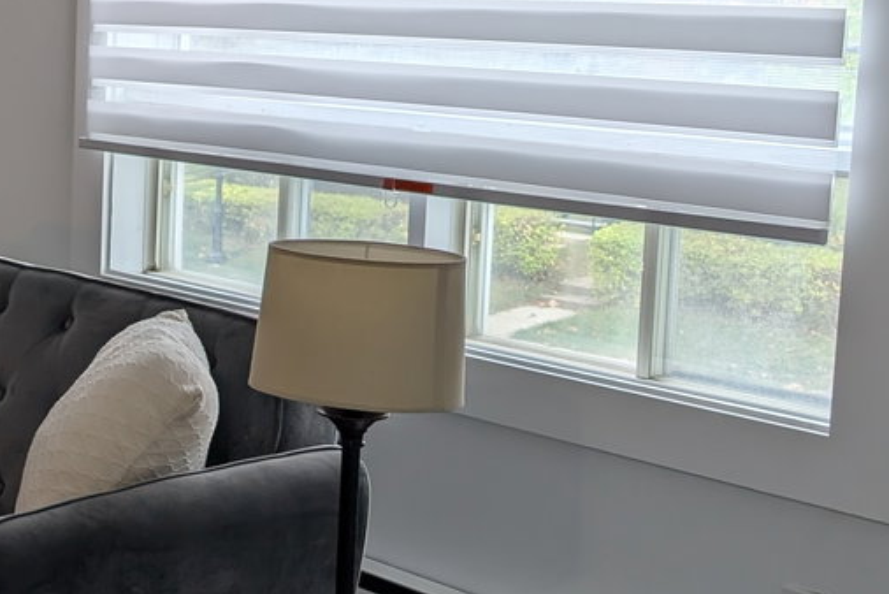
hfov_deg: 22.0
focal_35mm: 79
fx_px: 1952
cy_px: 305
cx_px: -385
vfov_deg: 17.3
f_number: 1.68
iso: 18
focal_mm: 6.9
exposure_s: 1/250
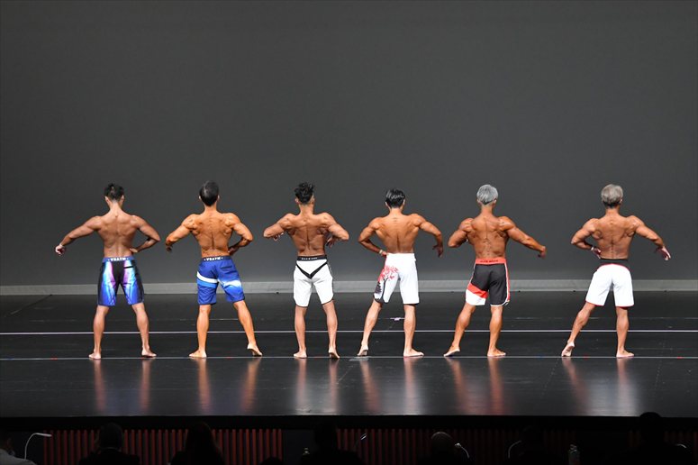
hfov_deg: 14.9
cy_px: 232
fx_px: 2674
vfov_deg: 9.9
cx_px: 349
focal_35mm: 138
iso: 4000
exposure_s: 1/400
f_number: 5.6
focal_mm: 92
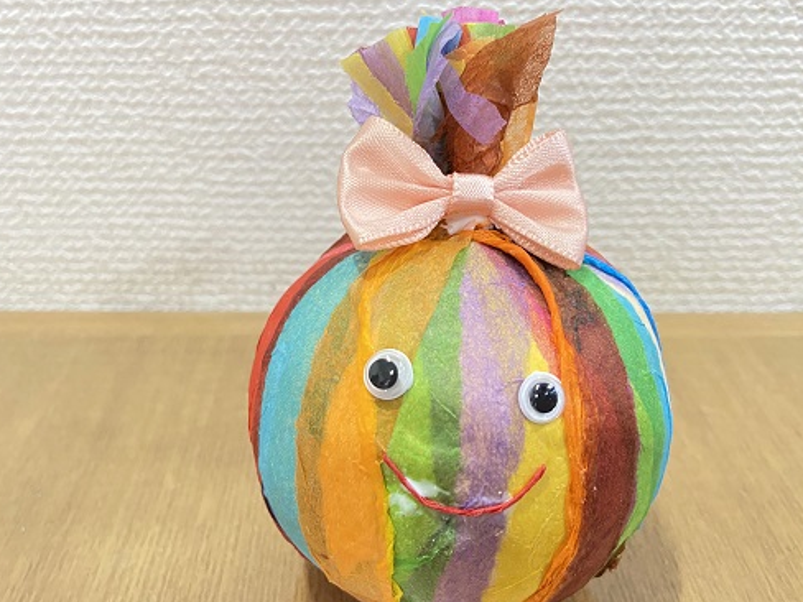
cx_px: 364
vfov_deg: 44.1
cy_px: 340
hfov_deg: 56.7
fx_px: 742
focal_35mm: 32
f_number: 1.8
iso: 800
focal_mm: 4.25
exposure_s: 1/30
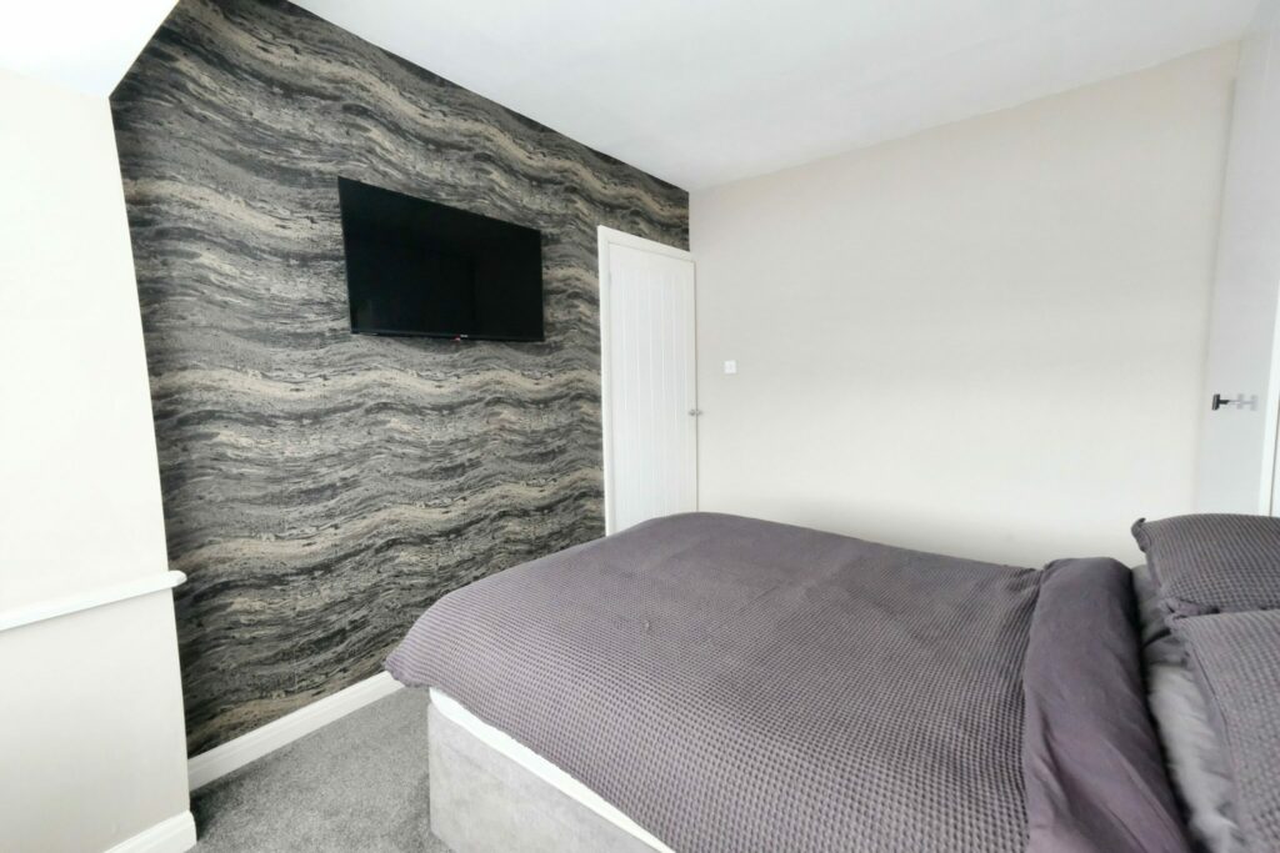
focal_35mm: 15
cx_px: 640
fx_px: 533
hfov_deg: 100.4
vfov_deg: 77.3
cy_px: 426
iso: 4000
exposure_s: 1/42
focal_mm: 10
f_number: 5.6
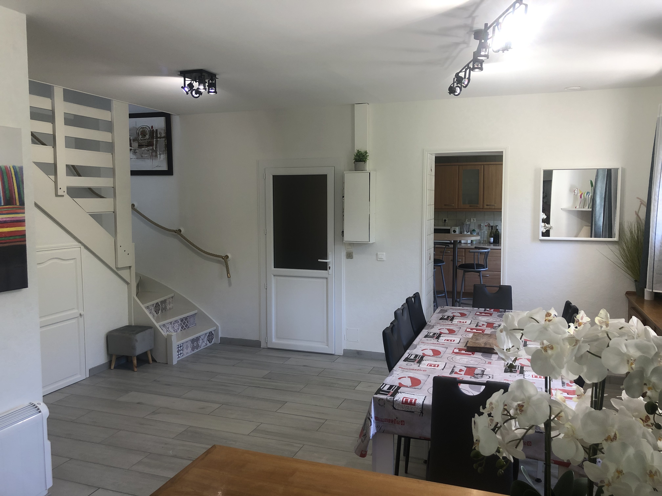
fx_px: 535
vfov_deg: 49.7
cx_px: 331
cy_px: 248
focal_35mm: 28
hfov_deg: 63.4
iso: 32
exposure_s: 1/40
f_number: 1.8
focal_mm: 3.99
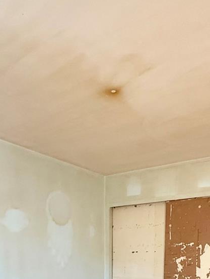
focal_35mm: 39
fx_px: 315
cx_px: 113
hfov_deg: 36.8
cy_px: 305
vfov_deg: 39.4
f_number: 2.2
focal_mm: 2.22
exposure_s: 1/99
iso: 400
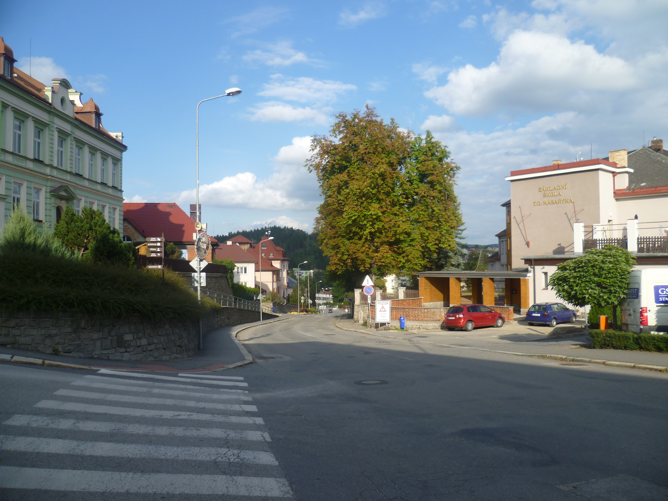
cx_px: 334
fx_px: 540
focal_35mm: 28
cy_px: 250
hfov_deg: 63.4
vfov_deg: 49.7
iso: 80
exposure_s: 1/800
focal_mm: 5
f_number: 2.8
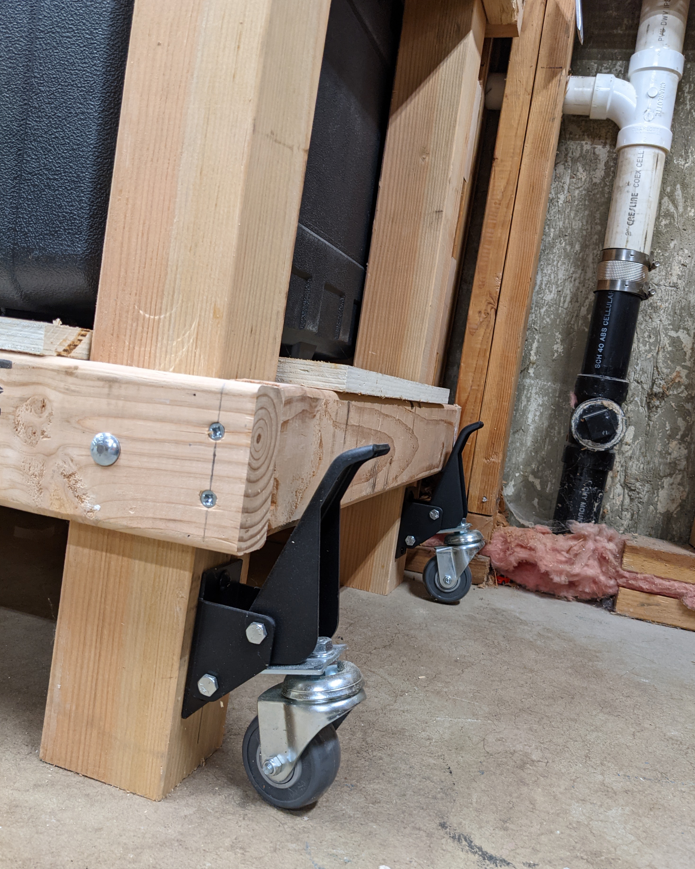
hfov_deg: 50.0
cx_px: 347
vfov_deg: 60.4
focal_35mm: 29
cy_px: 439
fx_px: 746
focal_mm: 4.38
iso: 157
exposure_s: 1/40
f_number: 1.73
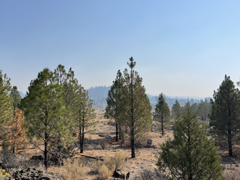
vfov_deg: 49.7
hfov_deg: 63.4
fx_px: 194
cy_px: 92
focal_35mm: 28
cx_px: 113
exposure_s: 1/7813
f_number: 1.6
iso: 32
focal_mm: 4.2
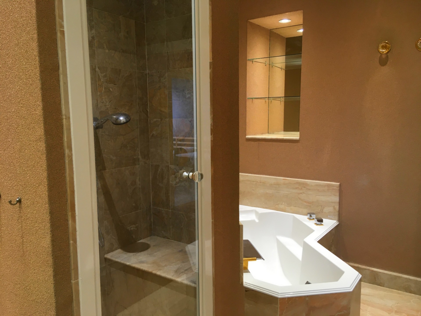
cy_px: 158
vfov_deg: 48.2
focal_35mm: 29
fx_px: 353
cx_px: 210
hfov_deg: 61.7
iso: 64
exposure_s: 1/33
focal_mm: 4.15
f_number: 2.2
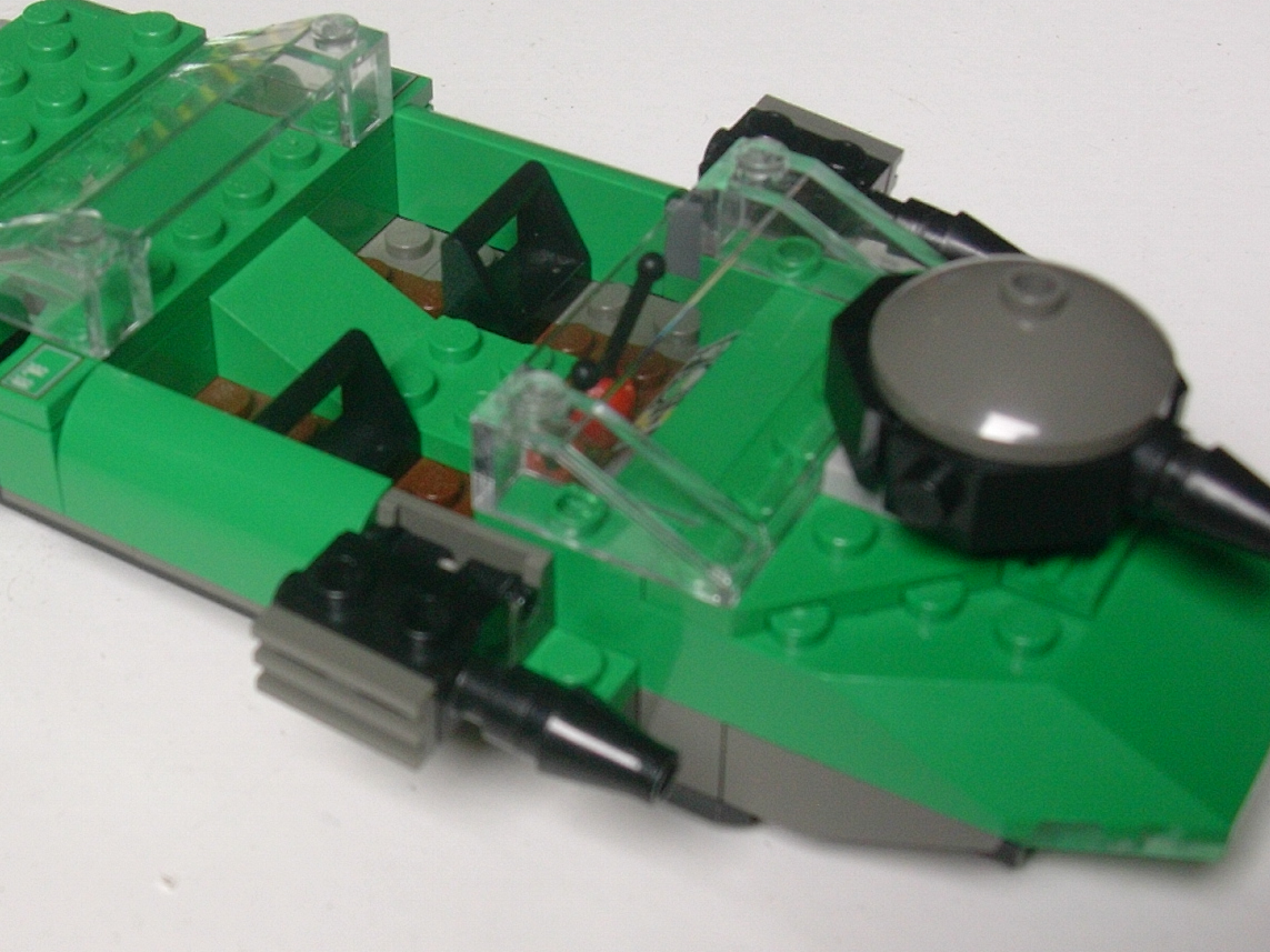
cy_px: 463
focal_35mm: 63
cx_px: 391
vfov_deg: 23.3
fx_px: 2311
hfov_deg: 30.4
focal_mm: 6.7
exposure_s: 1/90.5
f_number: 2.9
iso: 70
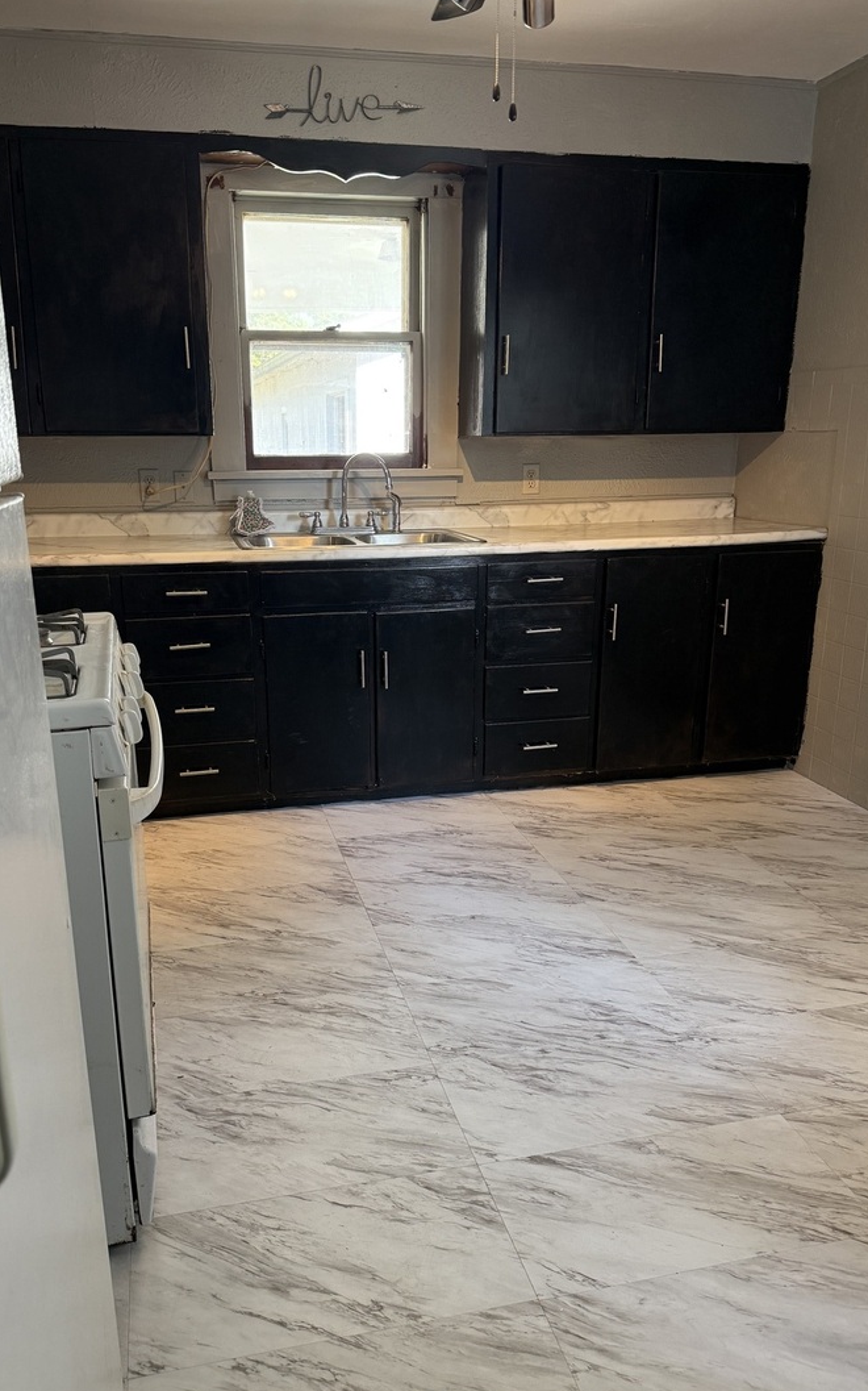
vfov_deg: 70.4
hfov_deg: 47.5
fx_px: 985
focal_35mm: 26
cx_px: 377
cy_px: 709
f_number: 1.78
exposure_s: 1/91
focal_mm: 6.76
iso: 200
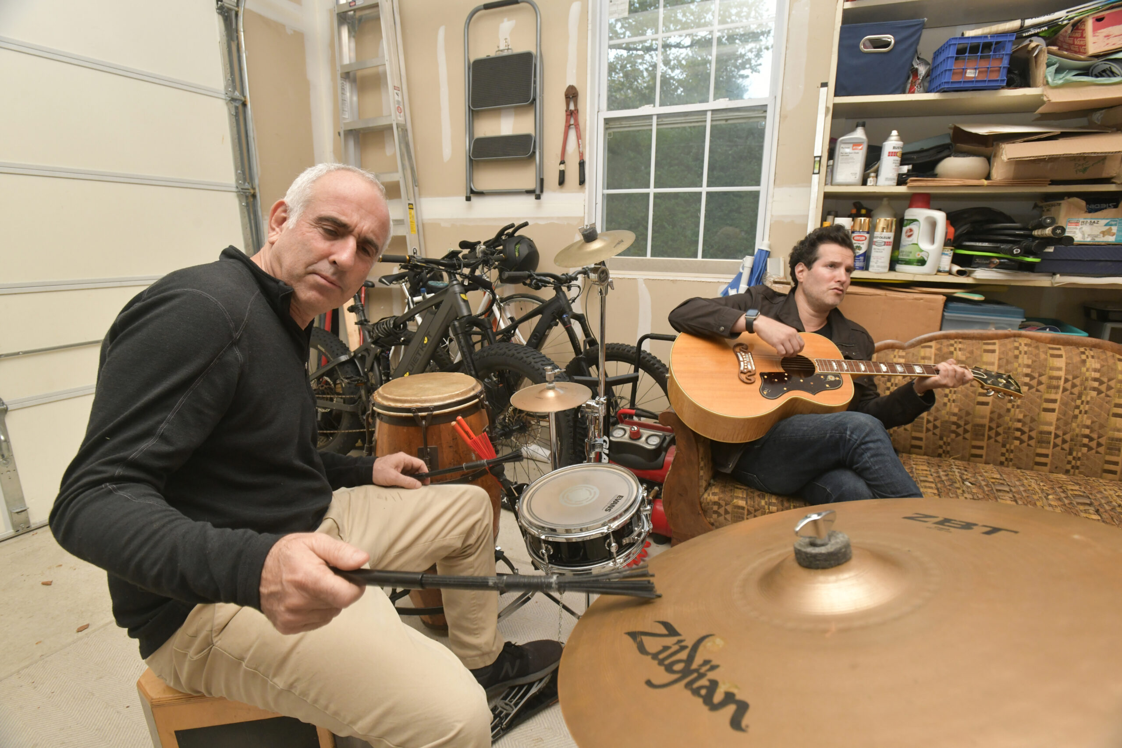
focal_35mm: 19
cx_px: 561
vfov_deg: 64.6
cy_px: 374
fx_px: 592
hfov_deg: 86.9
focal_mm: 19
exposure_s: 1/60
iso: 2000
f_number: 9
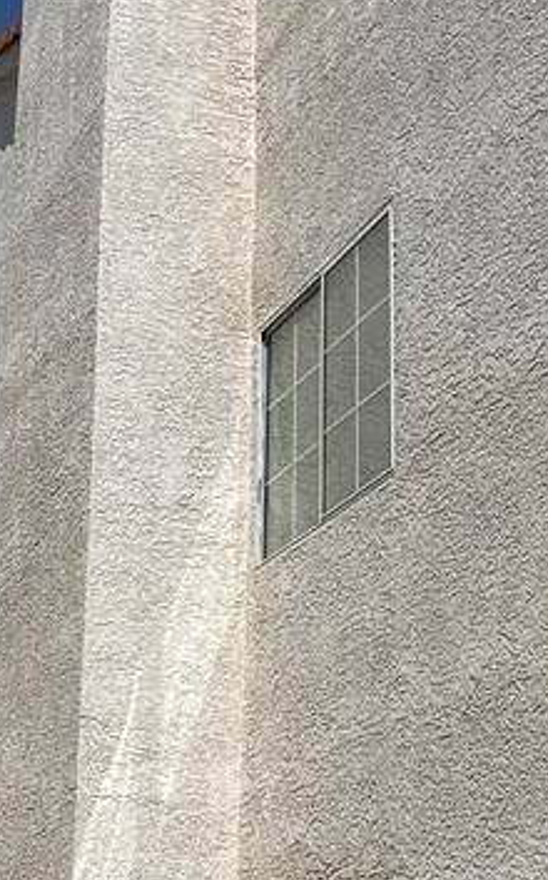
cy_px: 504
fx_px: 1916
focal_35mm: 80
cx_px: 503
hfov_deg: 16.1
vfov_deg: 25.8
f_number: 1.5
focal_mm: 5.7
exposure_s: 1/12658
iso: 50
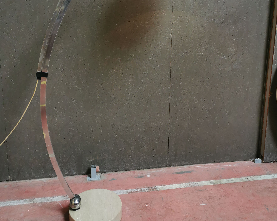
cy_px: 58
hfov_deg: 50.3
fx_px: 295
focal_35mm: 36
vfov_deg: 40.1
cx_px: 139
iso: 125
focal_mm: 5.58
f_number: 1.8
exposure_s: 1/100
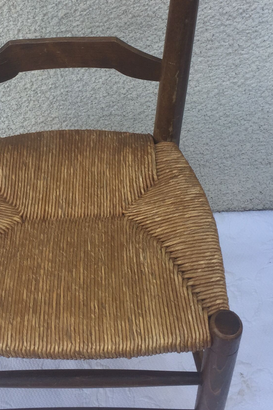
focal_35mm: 59
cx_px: 70
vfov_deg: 33.3
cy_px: 108
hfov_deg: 22.8
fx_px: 671
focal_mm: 4.15
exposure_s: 1/335
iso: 32
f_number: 2.2
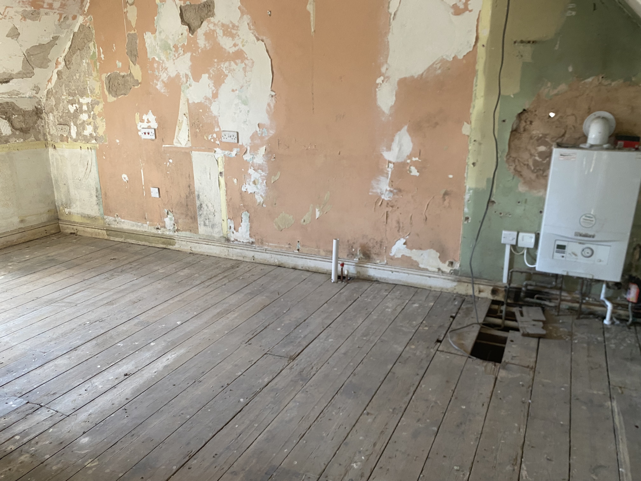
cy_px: 240
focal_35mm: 26
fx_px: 481
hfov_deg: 67.3
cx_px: 320
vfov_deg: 53.1
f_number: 1.8
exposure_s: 1/60
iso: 160
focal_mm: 4.25
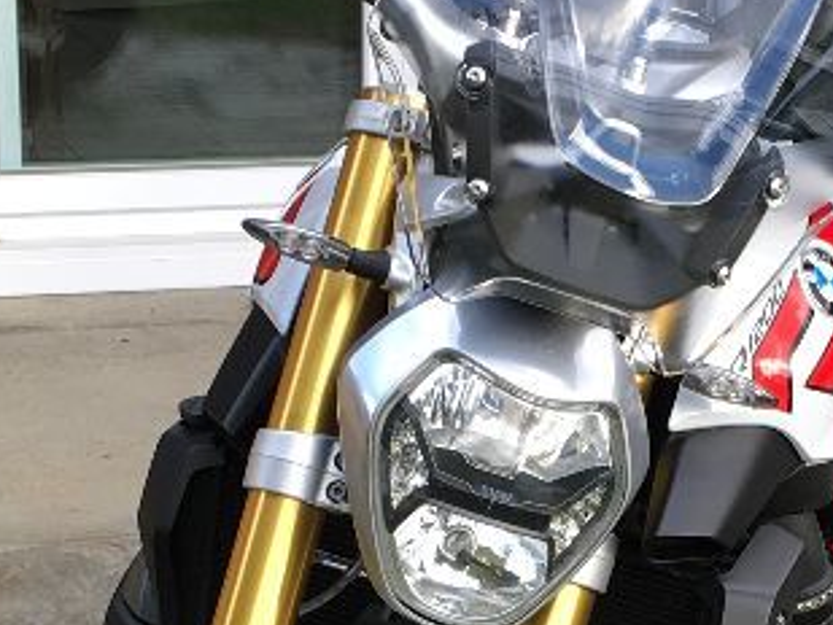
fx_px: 2889
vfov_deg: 12.1
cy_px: 698
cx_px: 604
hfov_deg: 16.3
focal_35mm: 120
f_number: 2.2
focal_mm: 4.15
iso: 32
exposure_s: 1/100
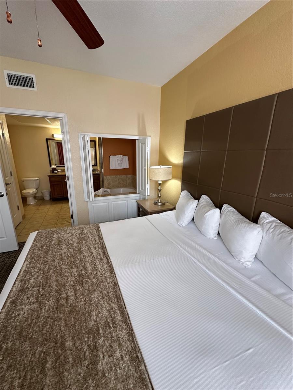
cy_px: 195
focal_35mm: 14
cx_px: 146
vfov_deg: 102.1
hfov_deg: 85.7
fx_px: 158
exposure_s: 1/60
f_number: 2.2
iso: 200
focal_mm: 2.22
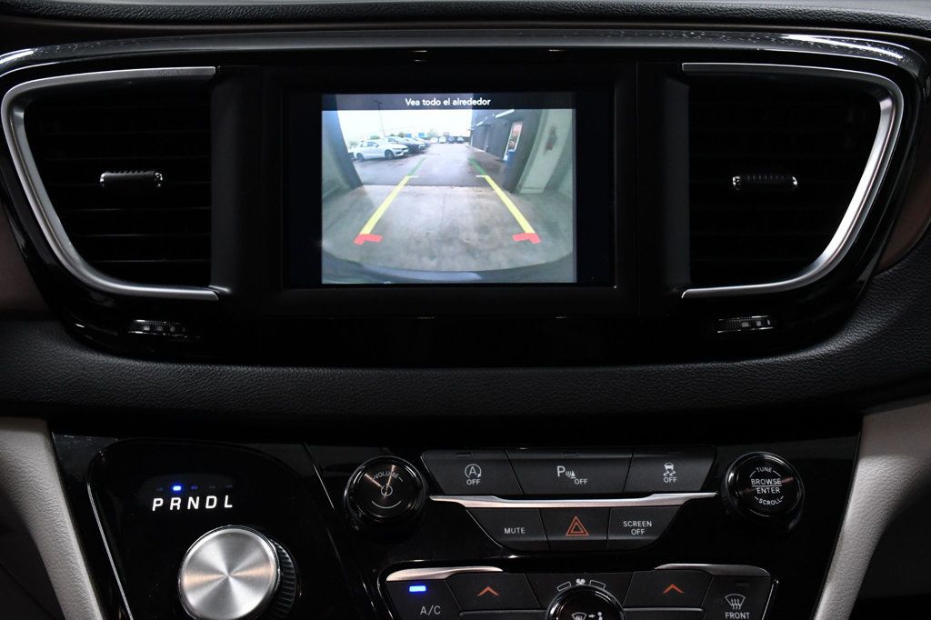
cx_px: 466
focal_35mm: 45
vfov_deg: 29.8
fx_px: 1163
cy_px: 310
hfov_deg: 43.6
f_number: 7.1
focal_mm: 30
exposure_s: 1/200
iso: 2500
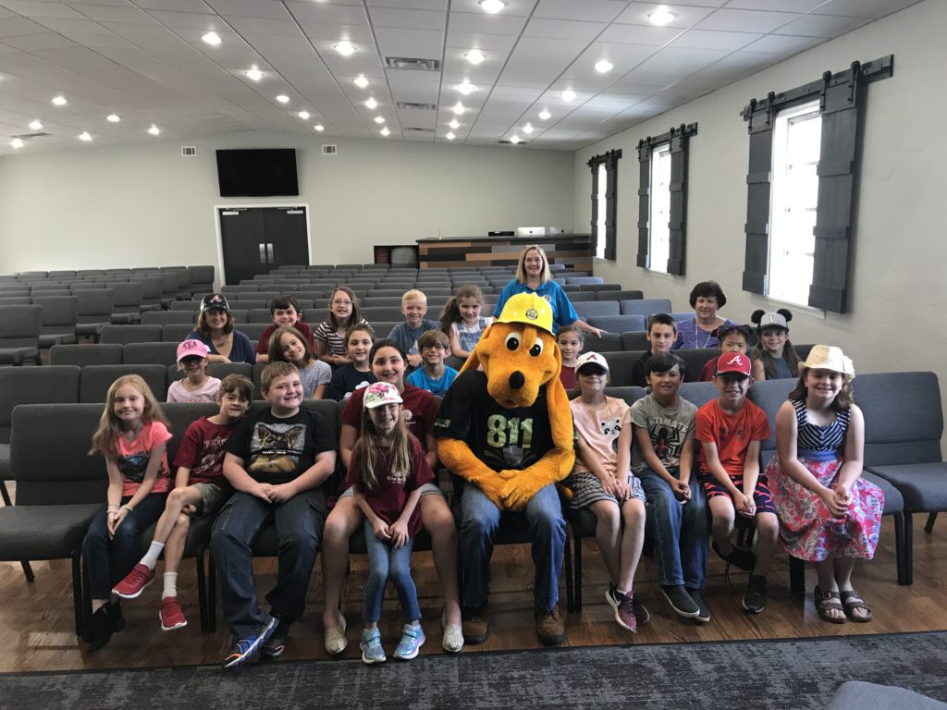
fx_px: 766
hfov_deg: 63.4
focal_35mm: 28
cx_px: 474
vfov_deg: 49.7
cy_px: 355
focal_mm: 3.99
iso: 40
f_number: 1.8
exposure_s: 1/17
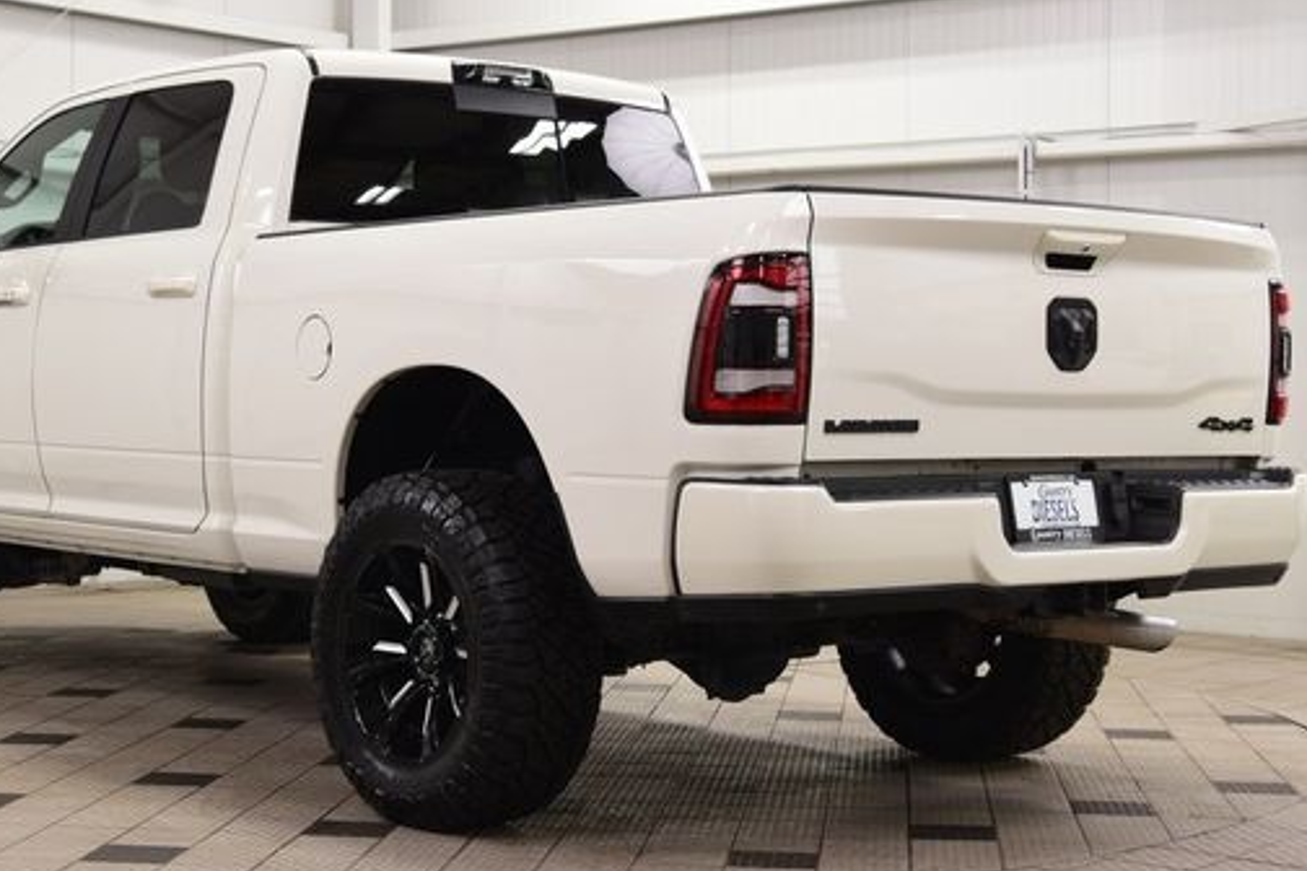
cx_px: 524
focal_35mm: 67
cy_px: 403
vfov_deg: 20.4
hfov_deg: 30.2
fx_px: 2419
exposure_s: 1/30
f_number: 7.1
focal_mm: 35
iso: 720
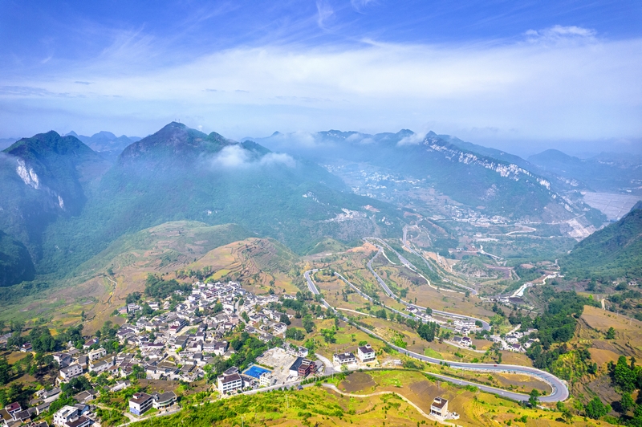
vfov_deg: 57.1
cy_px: 214
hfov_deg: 78.6
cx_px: 321
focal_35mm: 22
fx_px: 392
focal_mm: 8.38
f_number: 2.8
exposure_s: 1/2000
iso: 110
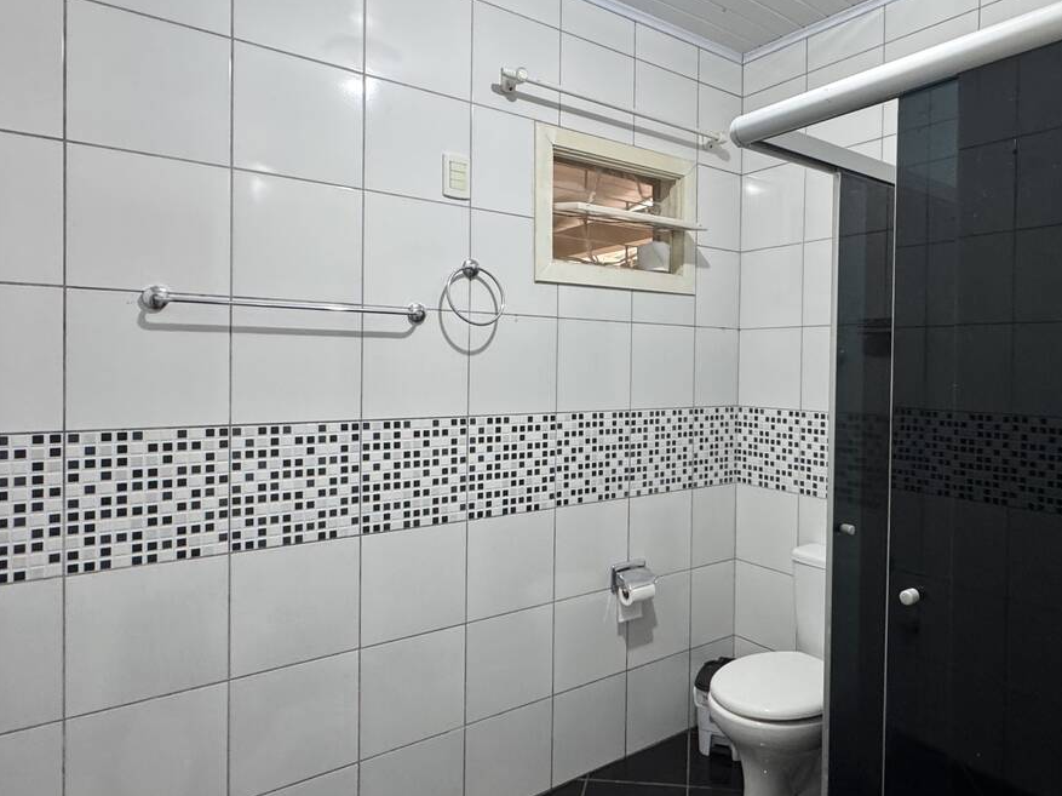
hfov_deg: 73.2
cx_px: 635
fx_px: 705
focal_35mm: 23
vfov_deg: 58.8
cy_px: 377
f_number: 2.2
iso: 320
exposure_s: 1/60
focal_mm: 2.22
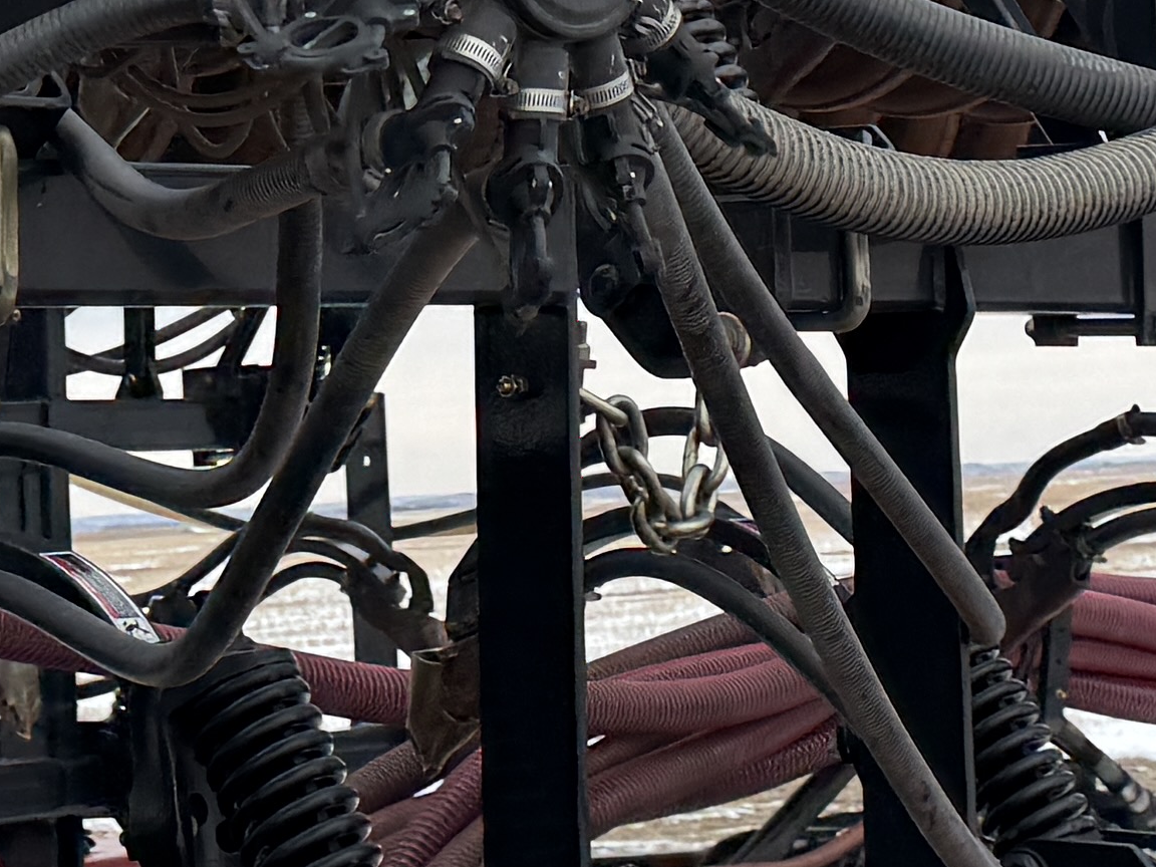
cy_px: -115
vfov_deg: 12.2
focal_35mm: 119
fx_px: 3974
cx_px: 370
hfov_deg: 16.5
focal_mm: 6.76
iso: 80
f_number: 1.78
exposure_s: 1/1410
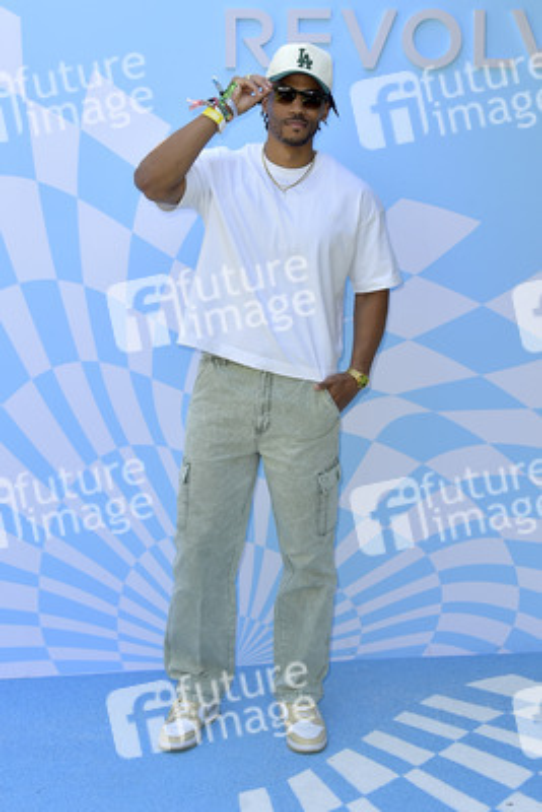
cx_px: 271
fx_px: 948
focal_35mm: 42
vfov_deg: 46.4
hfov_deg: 31.9
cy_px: 406
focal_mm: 42
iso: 400
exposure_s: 1/250
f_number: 6.3
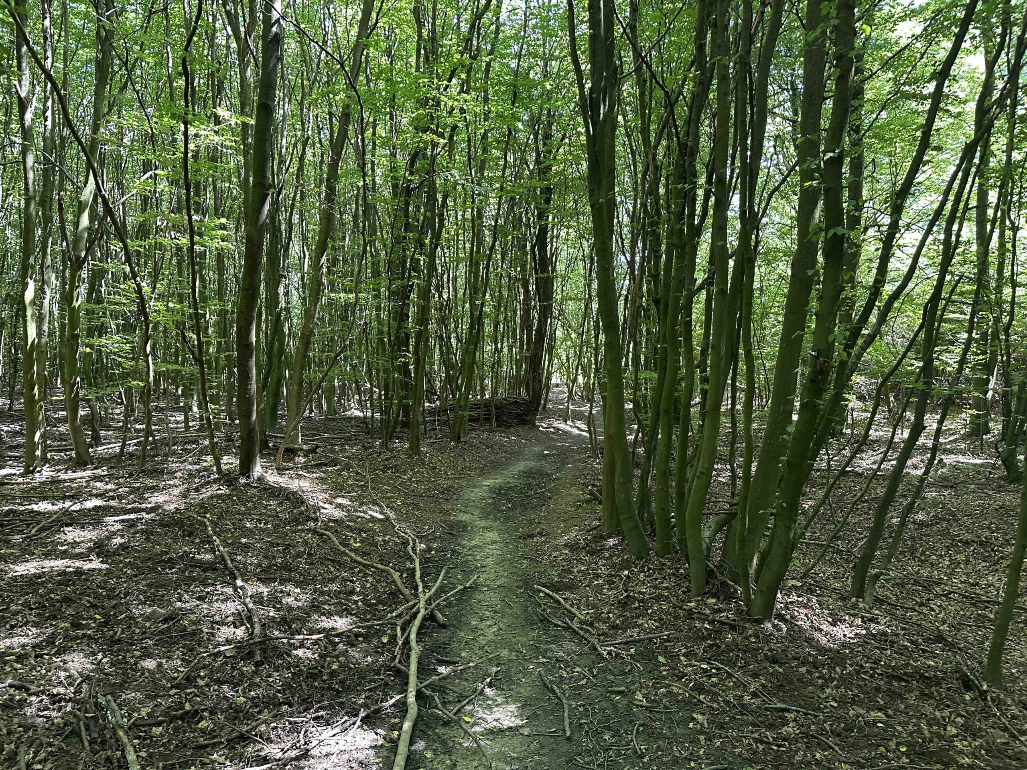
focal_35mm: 24
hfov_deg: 71.6
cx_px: 514
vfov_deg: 56.8
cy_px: 385
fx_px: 712
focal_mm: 6.86
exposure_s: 1/60
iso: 250
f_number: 1.78
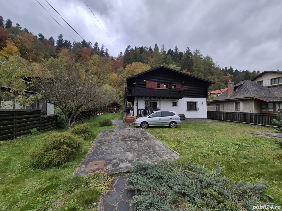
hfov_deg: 106.2
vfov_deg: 89.9
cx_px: 141
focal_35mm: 13
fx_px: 106
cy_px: 106
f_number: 2.2
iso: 50
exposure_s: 1/373
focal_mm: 1.74
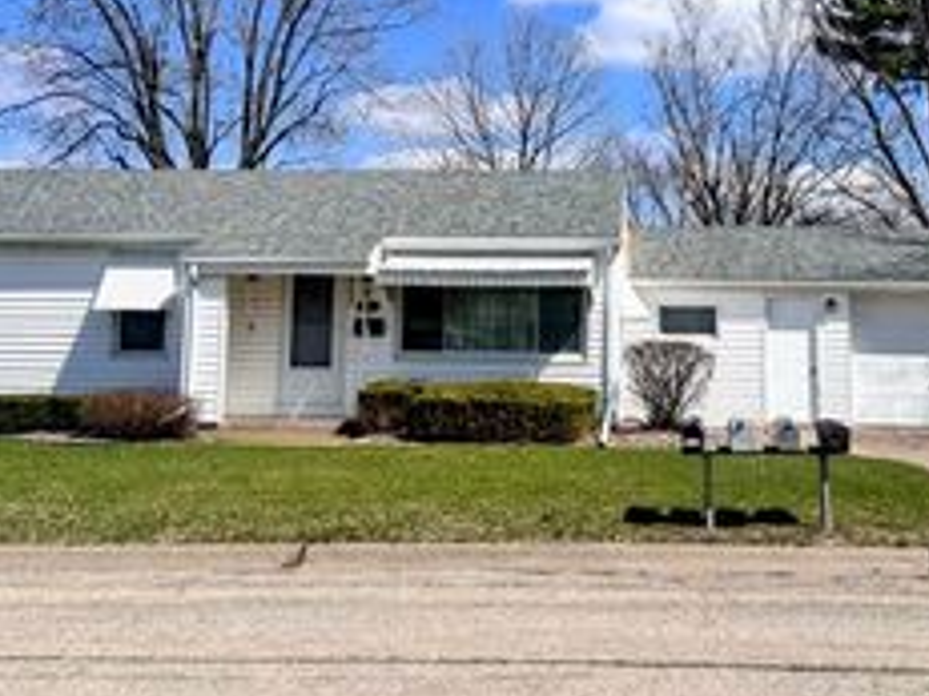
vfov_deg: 27.7
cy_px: 183
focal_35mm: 52
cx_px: 579
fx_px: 1395
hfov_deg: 36.6
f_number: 1.78
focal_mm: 6.86
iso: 80
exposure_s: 1/7576
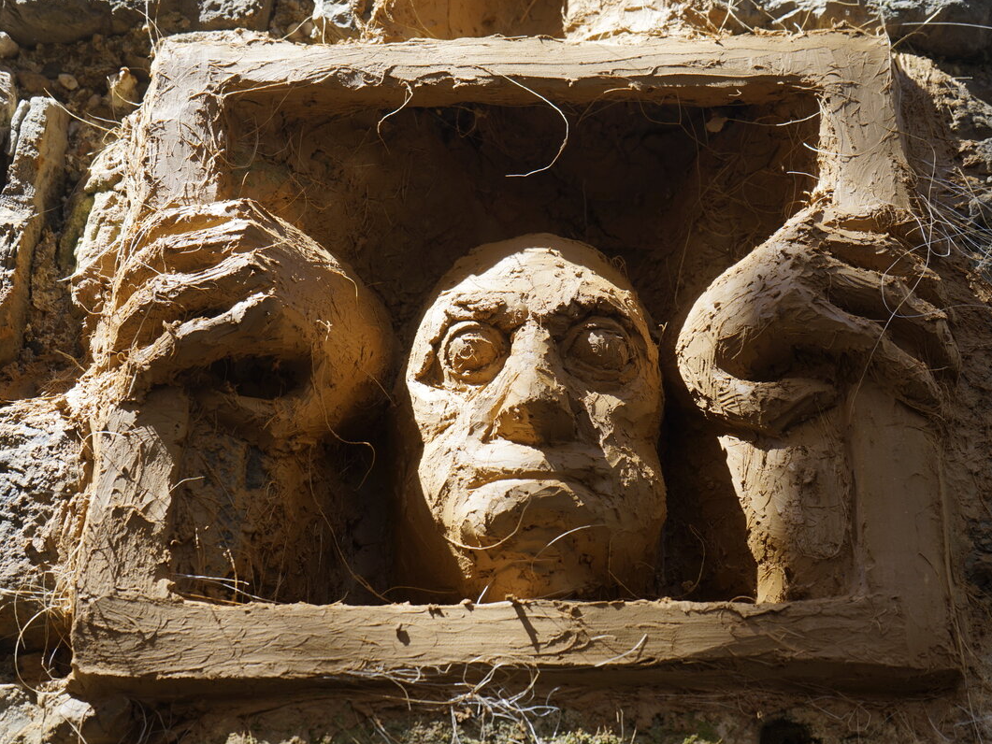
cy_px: 371
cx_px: 497
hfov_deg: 38.2
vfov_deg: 29.1
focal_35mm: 50
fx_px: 1433
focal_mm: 46
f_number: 7.1
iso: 100
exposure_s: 1/100
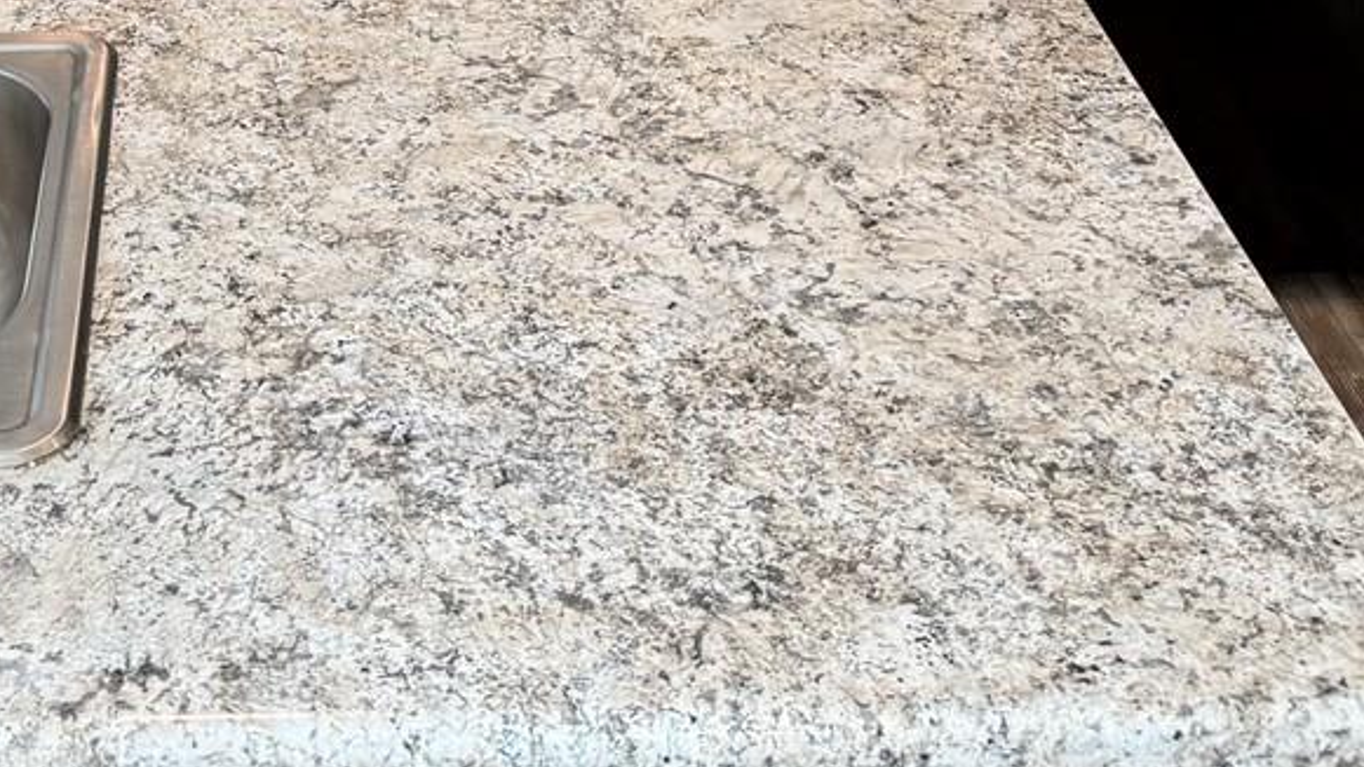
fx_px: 2604
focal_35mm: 72
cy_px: -622
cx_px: 352
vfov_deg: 14.7
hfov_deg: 28.9
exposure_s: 1/120
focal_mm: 6.76
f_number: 1.78
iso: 125
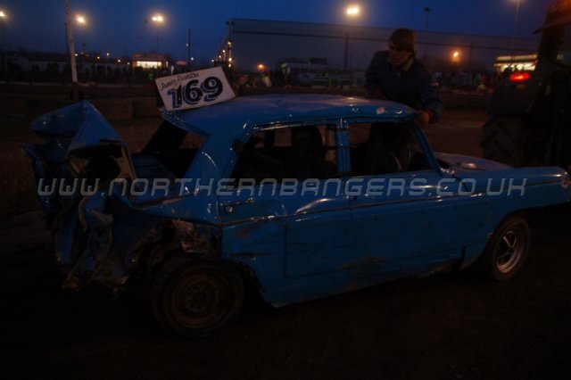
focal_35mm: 33
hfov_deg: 57.2
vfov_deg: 39.9
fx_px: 523
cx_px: 286
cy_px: 190
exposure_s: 1/60
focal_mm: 22
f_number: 4
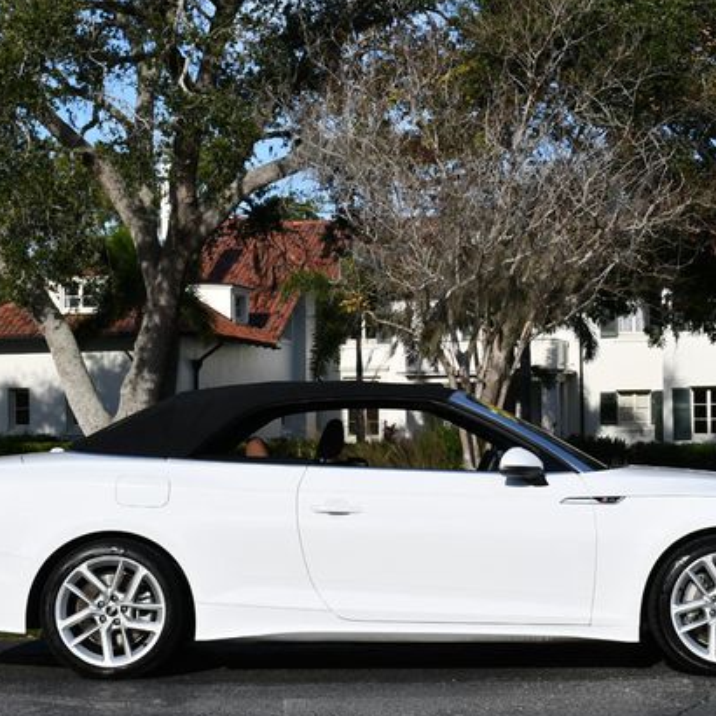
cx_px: 410
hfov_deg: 22.5
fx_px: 1802
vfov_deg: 22.5
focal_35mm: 77
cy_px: 358
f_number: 9
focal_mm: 29
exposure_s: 1/320
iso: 100
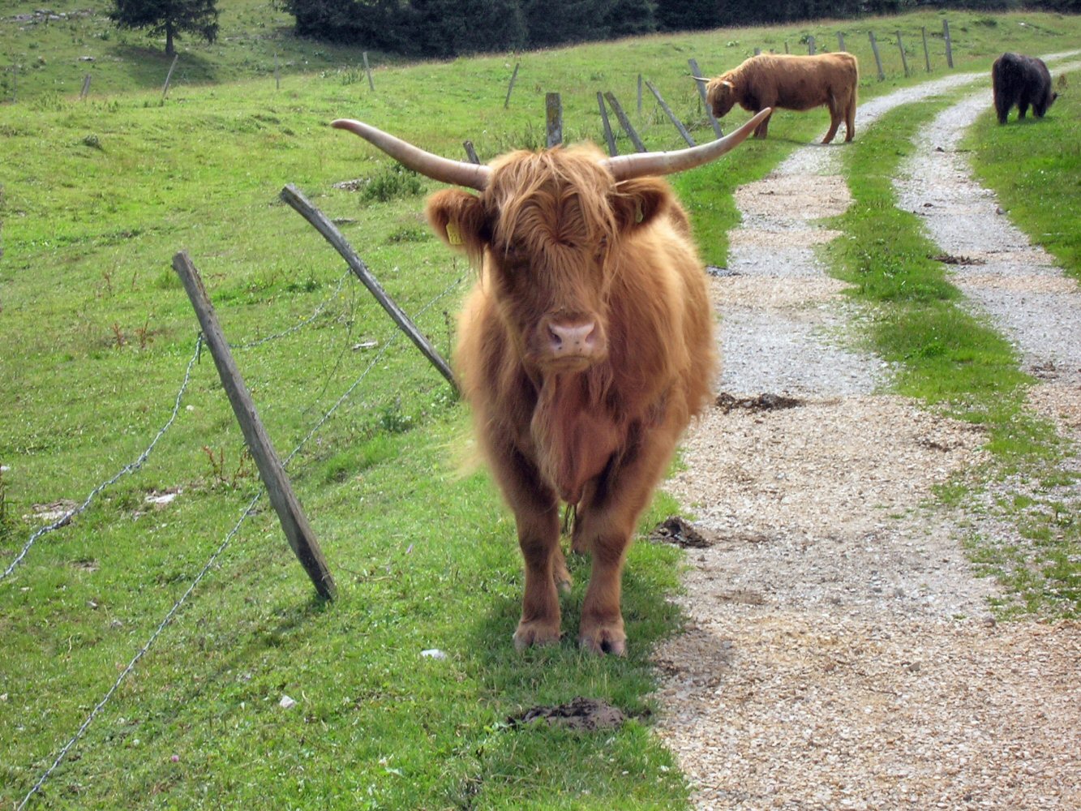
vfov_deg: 14.5
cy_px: 406
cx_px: 540
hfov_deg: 19.3
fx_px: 3186
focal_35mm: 102
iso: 50
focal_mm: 17.1
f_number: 8.2
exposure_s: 1/74.3
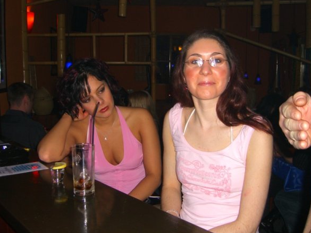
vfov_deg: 36.8
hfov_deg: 47.9
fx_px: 350
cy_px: 116
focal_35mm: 39
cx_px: 159
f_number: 2.8
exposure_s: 1/60
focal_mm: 7.9
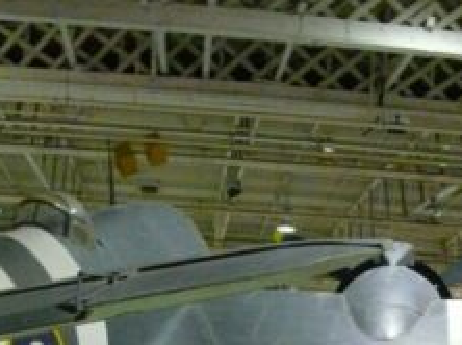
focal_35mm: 79
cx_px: 414
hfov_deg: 24.1
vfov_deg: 18.2
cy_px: 340
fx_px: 1053
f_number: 2.8
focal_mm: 7.4
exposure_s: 1/20
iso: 800
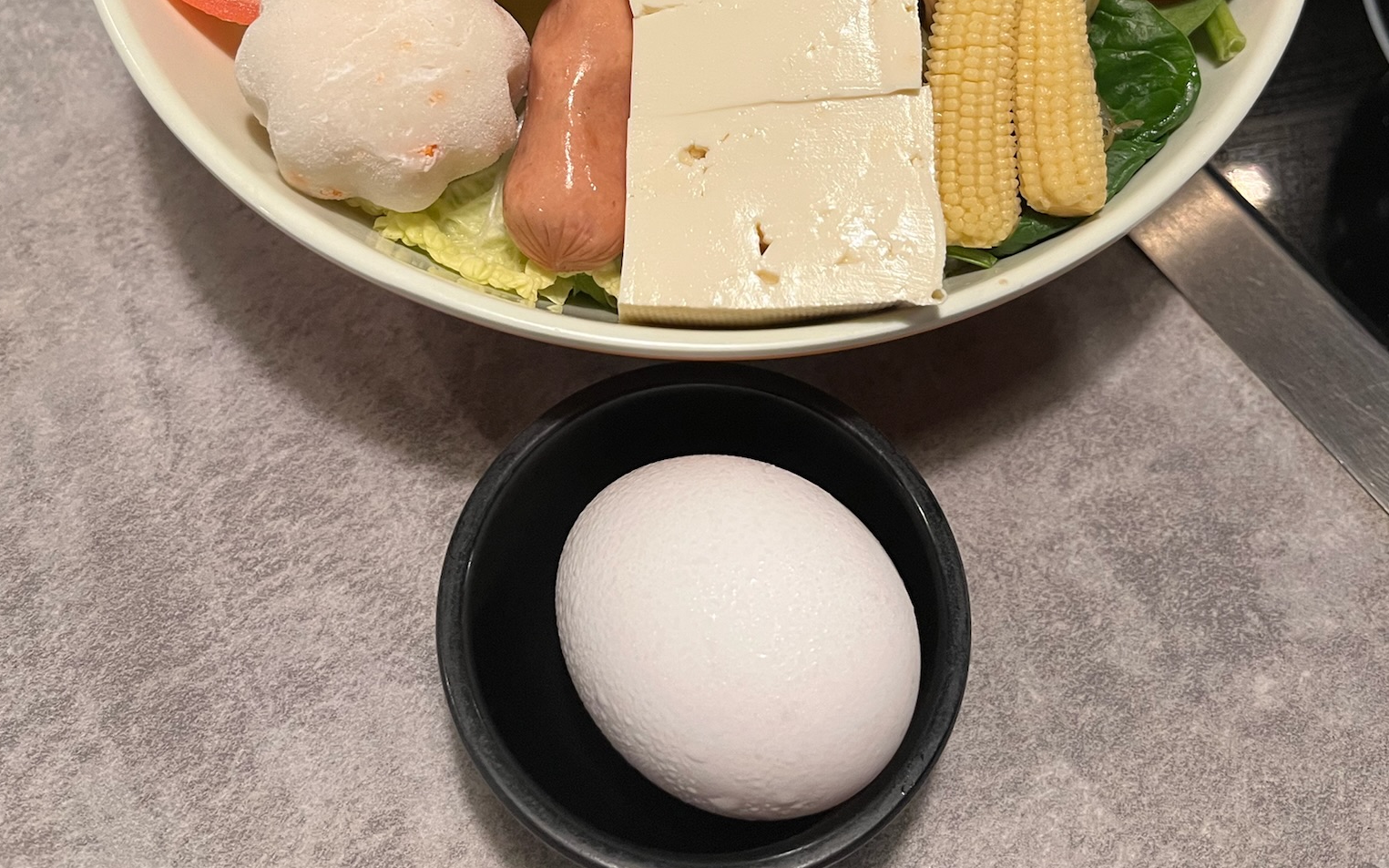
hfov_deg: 52.8
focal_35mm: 37
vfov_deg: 32.3
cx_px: 693
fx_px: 1401
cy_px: 43
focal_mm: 5.1
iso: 160
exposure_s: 1/60
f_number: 1.6
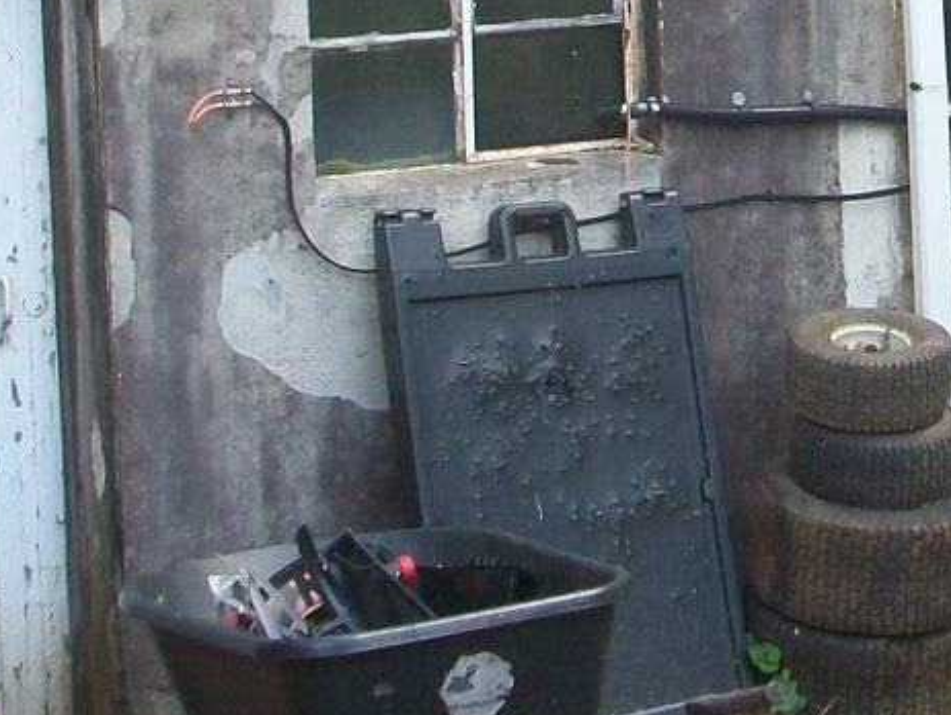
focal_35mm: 111
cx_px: 837
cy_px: -334
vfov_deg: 12.7
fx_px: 3052
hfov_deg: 17.5
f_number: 2.8
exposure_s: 1/125
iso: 80
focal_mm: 5.7
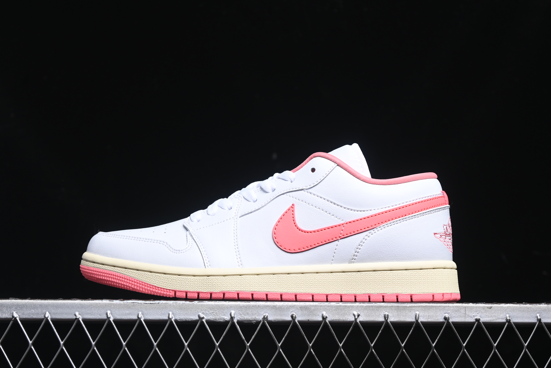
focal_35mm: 76
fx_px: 1163
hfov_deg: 26.6
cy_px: 186
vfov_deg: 18.0
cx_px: 273
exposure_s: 1/60
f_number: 6.3
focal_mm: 50
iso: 160
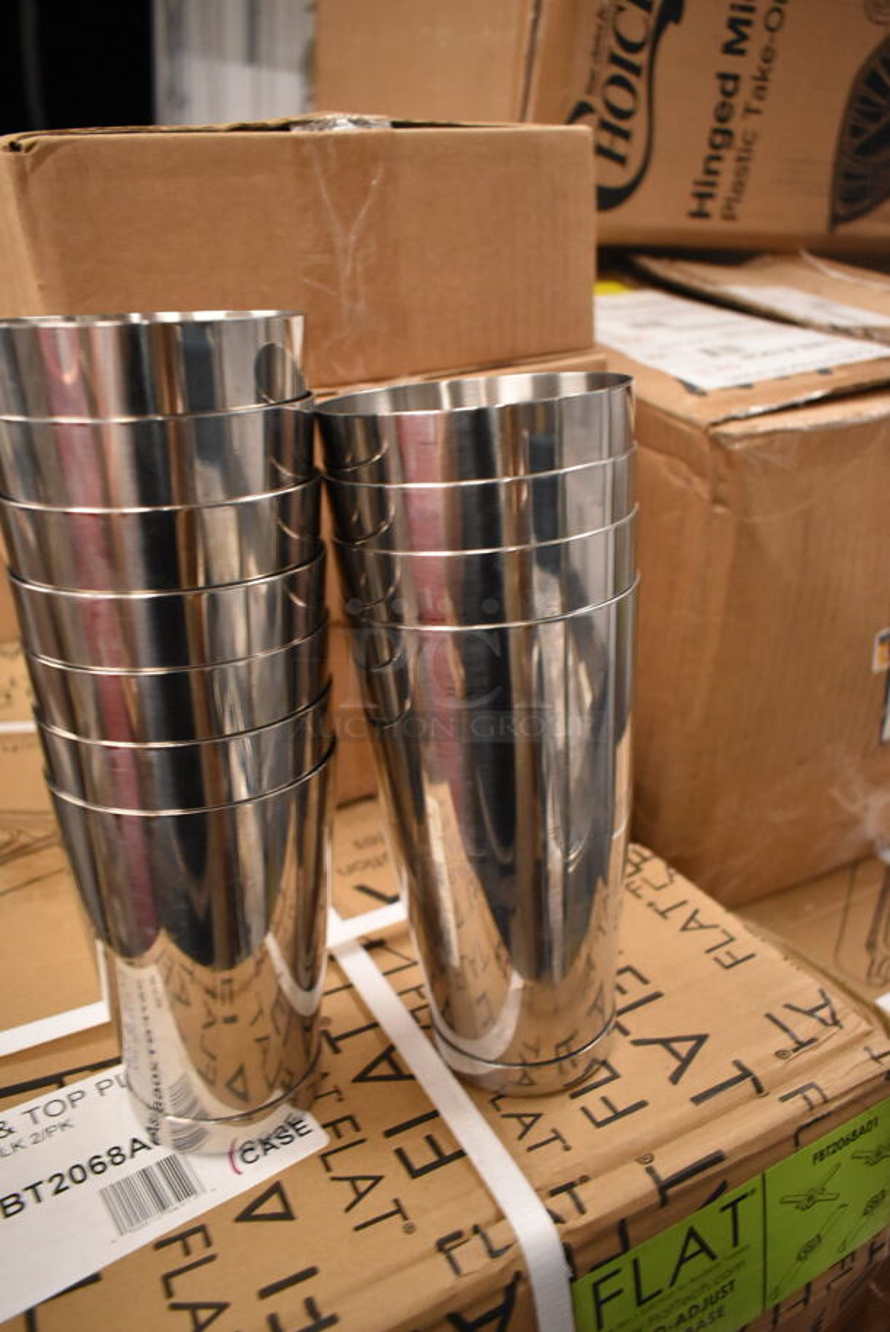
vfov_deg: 67.3
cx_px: 445
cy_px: 666
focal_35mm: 27
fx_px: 1000
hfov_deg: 48.0
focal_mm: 18
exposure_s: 1/125
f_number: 3.5
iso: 2200
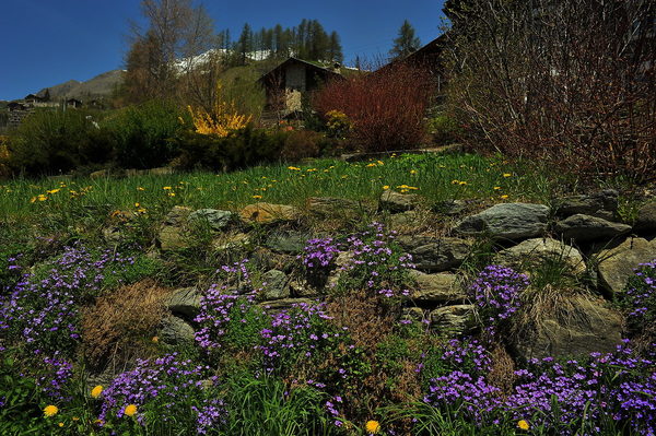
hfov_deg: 54.5
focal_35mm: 35
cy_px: 218
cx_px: 328
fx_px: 637
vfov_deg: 37.8
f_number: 8
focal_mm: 35
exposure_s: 1/400
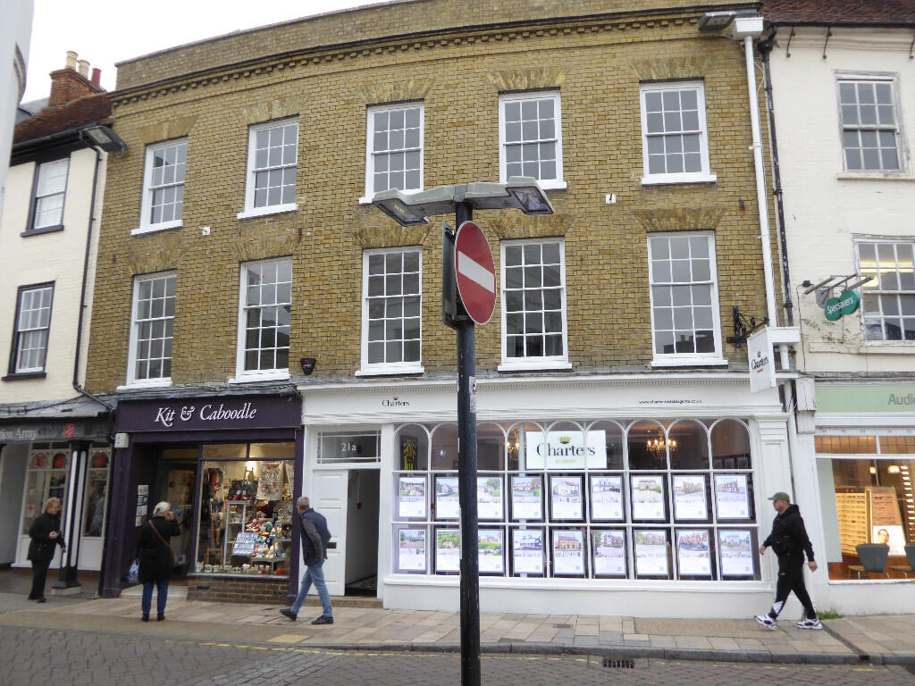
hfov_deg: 67.3
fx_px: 687
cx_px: 458
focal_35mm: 26
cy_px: 343
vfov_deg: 53.1
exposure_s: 1/80
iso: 100
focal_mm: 4.7
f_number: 3.4
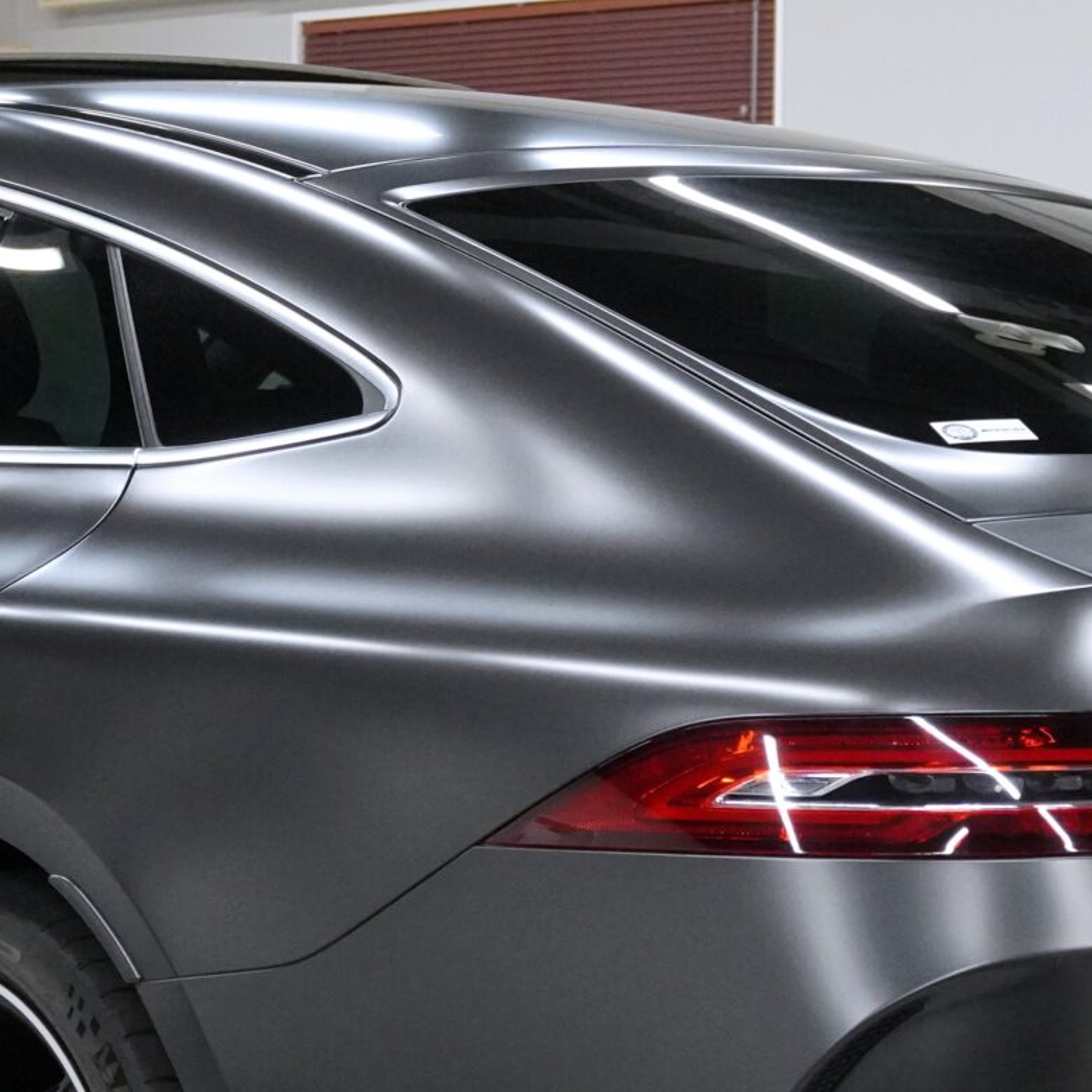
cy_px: 565
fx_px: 4011
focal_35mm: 112
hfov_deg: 15.5
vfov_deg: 15.5
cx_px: 481
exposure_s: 1/160
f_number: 4.5
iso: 2000
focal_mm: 27
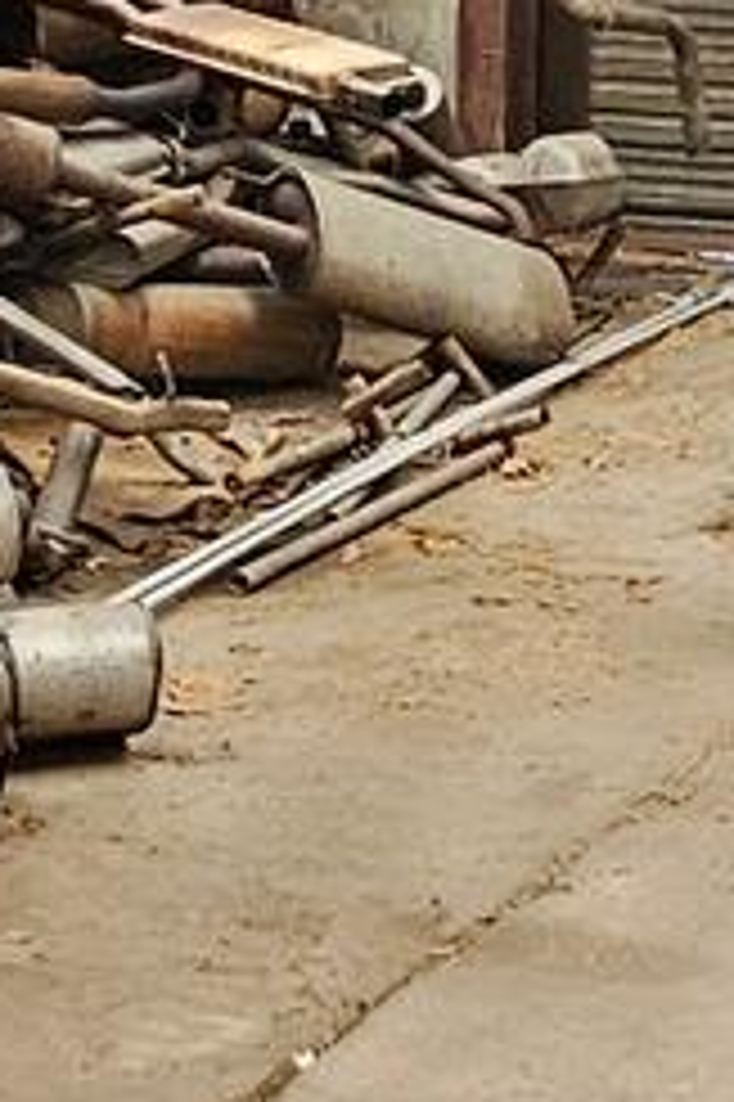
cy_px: 144
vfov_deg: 17.9
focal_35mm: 113
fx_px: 3461
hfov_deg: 12.1
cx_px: 410
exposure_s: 1/60
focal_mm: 2.2
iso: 250
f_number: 2.2
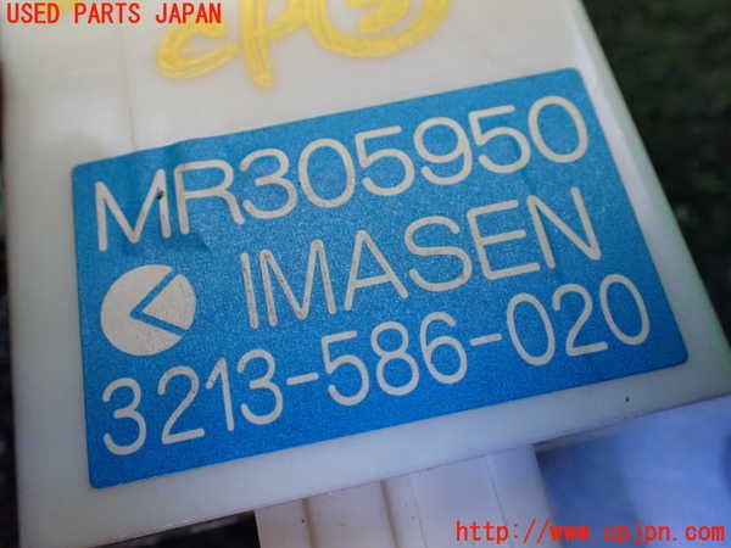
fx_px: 634
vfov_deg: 46.8
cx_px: 366
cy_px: 274
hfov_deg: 60.0
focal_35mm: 30
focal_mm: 5.4
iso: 800
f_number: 2.3
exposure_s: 1/100
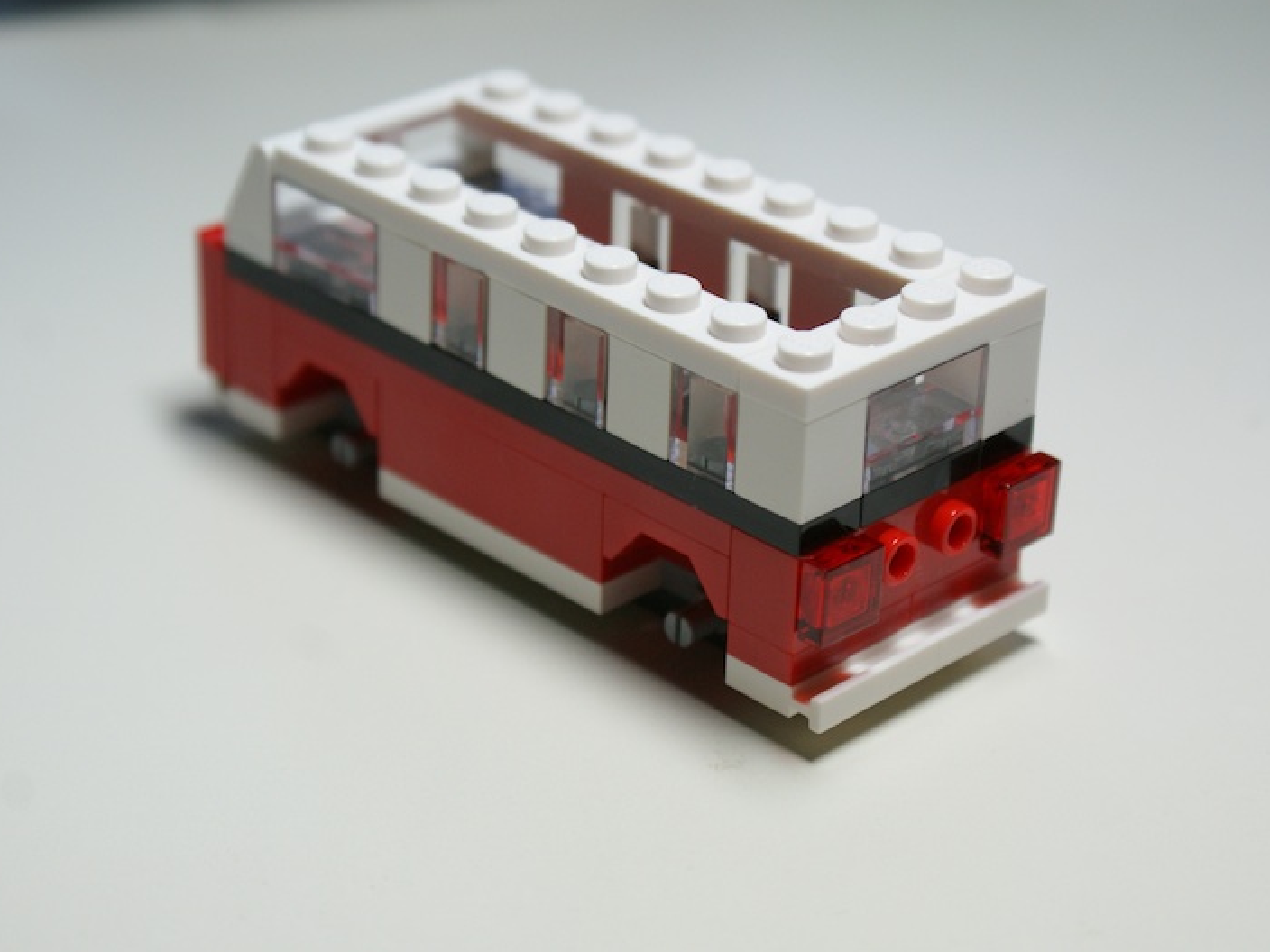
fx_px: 3008
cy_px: 473
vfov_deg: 18.0
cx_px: 637
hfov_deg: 23.8
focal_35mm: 82
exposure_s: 1/80
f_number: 5.6
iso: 400
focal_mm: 50
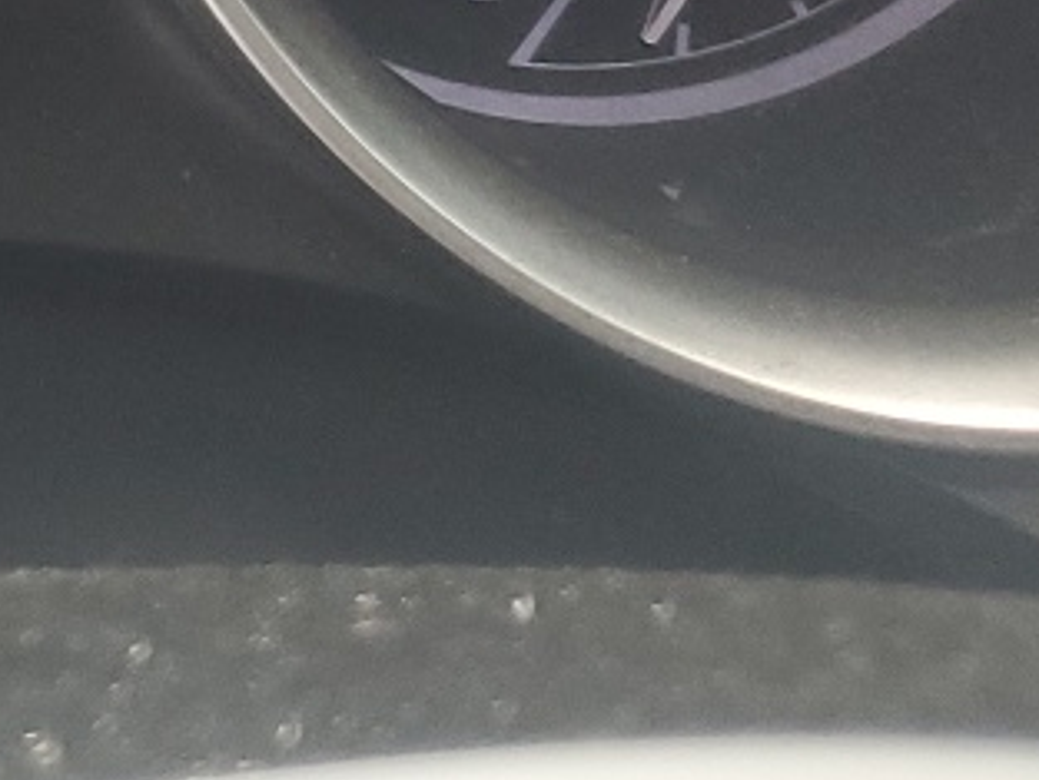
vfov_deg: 10.2
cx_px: -903
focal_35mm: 133
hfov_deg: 13.2
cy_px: -807
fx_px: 3994
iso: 62
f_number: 1.5
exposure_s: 1/120
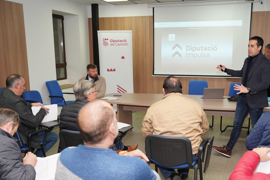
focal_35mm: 38
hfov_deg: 50.5
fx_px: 285
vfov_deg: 35.0
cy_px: 100
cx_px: 157
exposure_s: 1/160
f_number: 4
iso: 800
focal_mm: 32
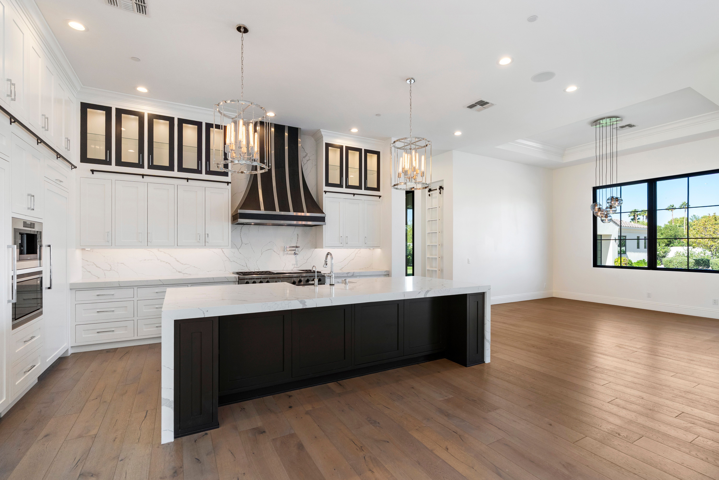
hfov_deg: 96.7
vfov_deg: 73.7
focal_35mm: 16
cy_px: 240
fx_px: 320
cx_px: 360
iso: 800
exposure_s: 1/250
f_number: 8
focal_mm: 16
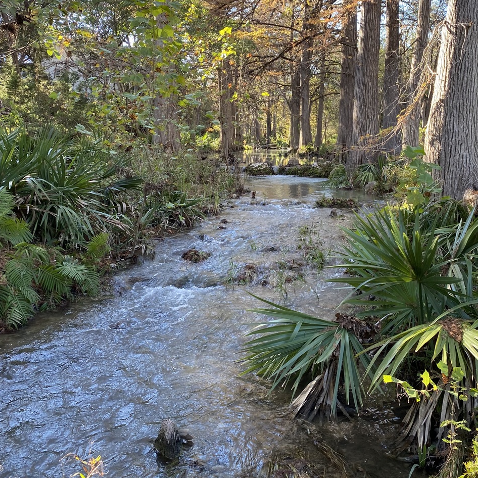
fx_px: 547
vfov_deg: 46.9
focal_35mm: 35
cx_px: 272
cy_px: 186
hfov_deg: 47.1
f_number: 1.8
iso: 40
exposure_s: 1/122
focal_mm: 4.25
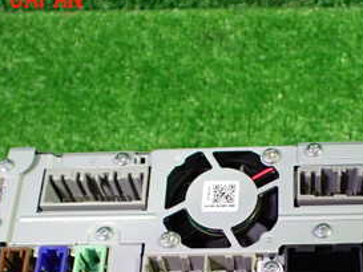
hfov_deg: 29.2
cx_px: 239
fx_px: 692
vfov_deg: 21.4
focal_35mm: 66
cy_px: 281
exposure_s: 1/50
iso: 800
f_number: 2.3
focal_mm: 5.4
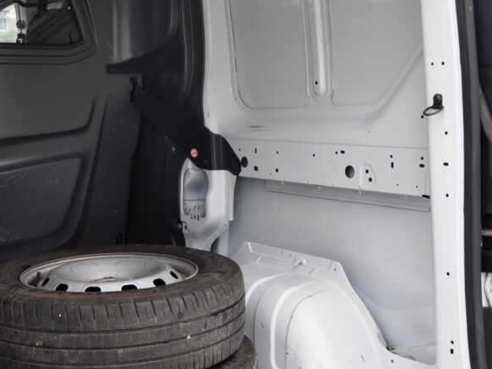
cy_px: 175
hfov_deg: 36.2
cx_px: 224
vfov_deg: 27.6
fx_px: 751
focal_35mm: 53
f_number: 3.8
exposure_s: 1/60
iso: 500
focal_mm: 21
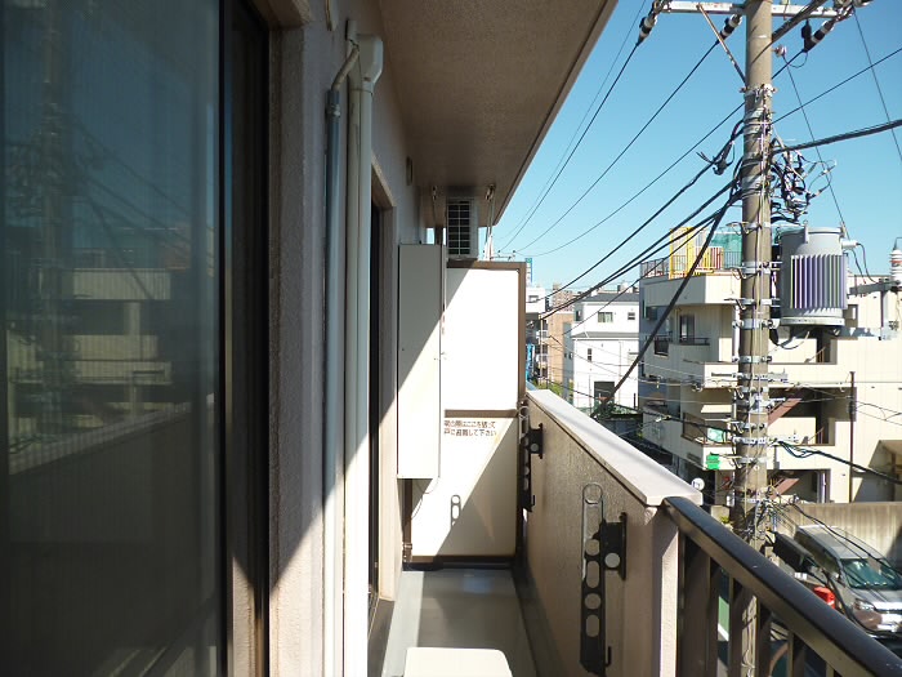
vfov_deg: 49.7
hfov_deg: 63.4
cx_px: 451
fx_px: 730
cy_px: 338
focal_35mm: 28
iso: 100
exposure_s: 1/100
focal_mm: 5
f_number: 9
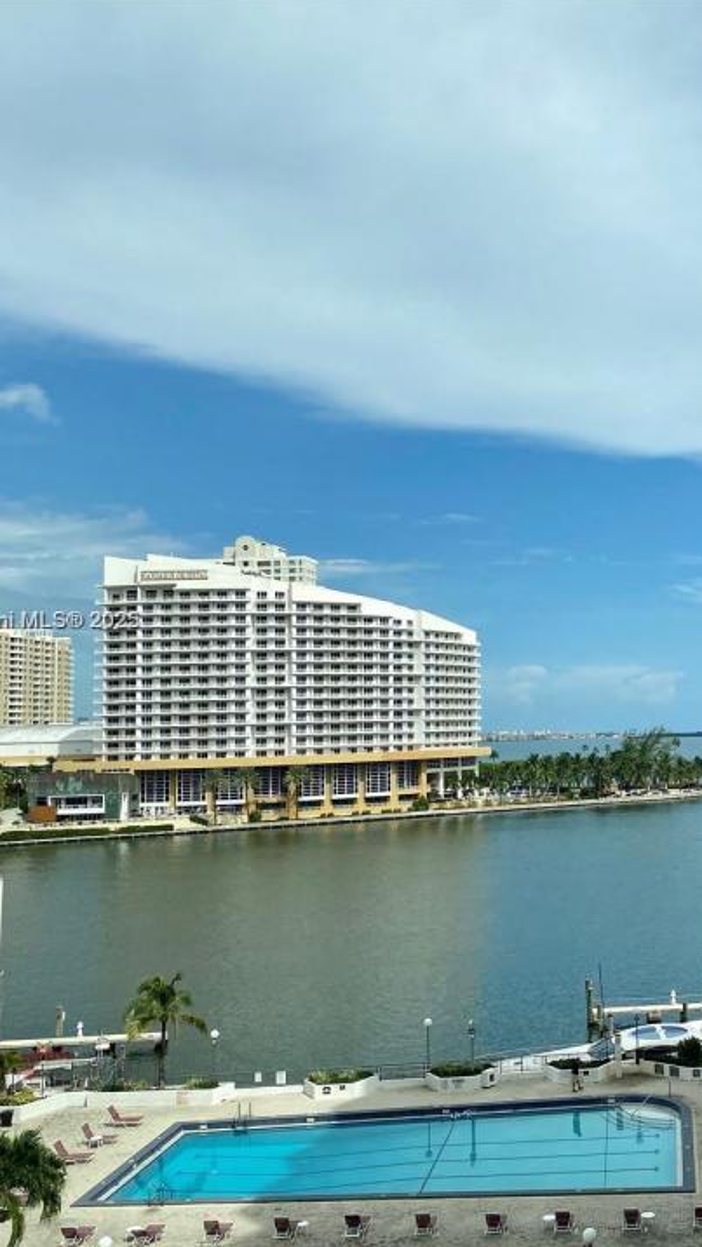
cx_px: 641
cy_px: 622
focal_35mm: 38
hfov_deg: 29.8
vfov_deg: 52.8
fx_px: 1257
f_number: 1.8
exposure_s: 1/2890
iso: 32
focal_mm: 4.25
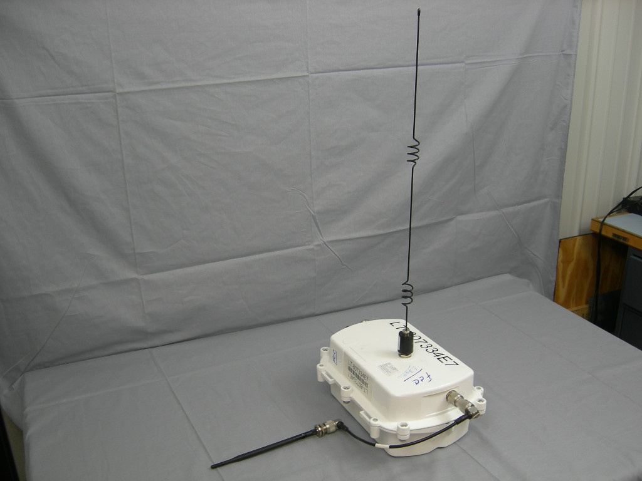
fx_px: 668
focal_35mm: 36
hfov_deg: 51.4
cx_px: 321
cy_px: 240
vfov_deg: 39.7
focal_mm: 7.5
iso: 64
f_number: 2.7
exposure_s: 1/49.3
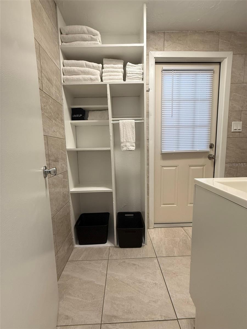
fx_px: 133
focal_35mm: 14
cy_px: 164
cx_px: 124
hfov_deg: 85.7
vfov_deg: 102.1
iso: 200
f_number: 2.2
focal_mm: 2.22
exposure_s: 1/120
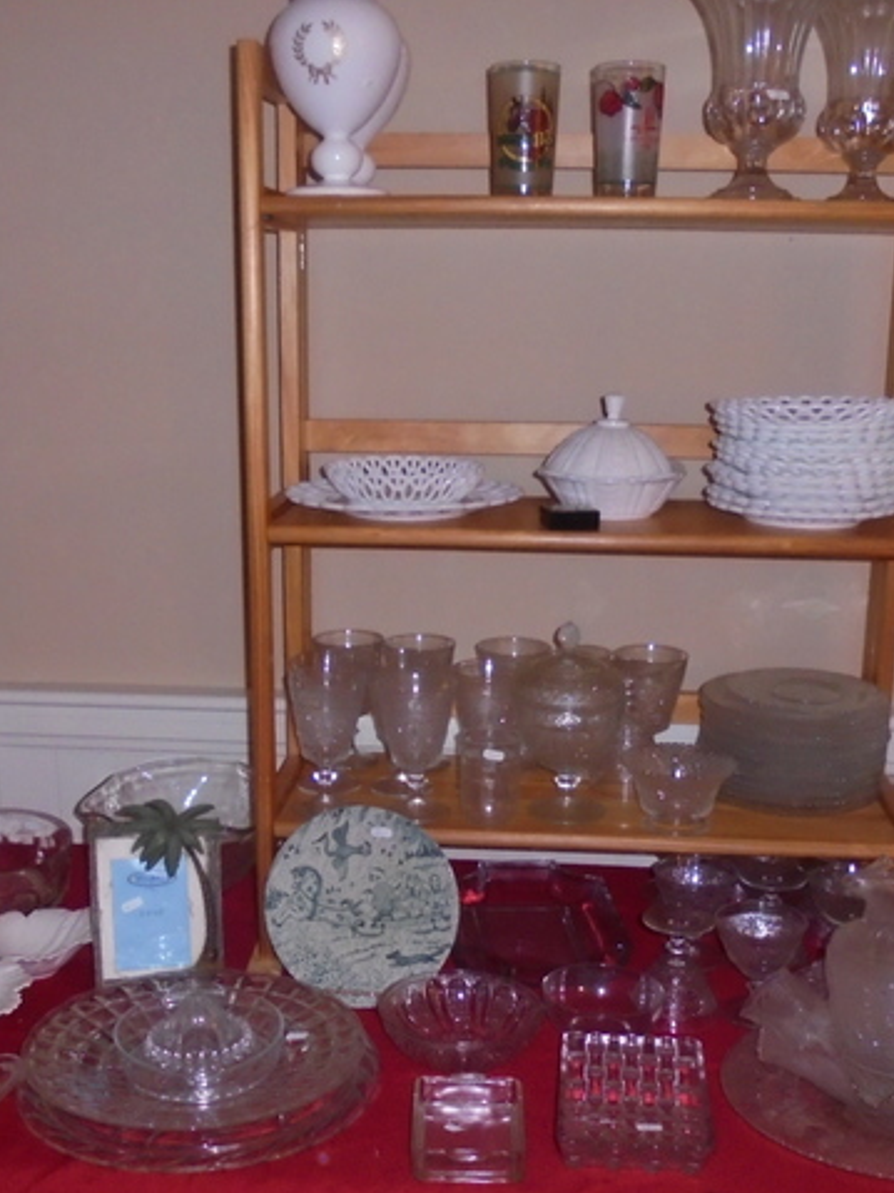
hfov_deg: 34.3
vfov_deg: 44.7
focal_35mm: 42
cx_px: 422
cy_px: 690
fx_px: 1447
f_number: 3.5
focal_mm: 4.6
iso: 320
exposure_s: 1/30
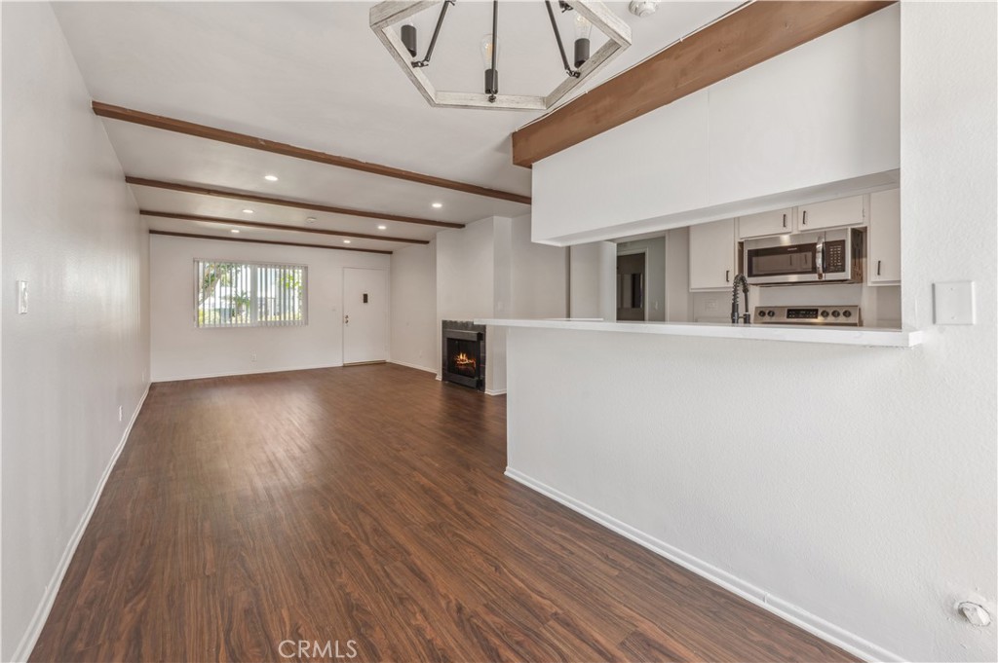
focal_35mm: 14
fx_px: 388
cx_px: 499
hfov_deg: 104.3
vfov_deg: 81.1
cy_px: 332
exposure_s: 1/25
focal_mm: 14
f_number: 10
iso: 100
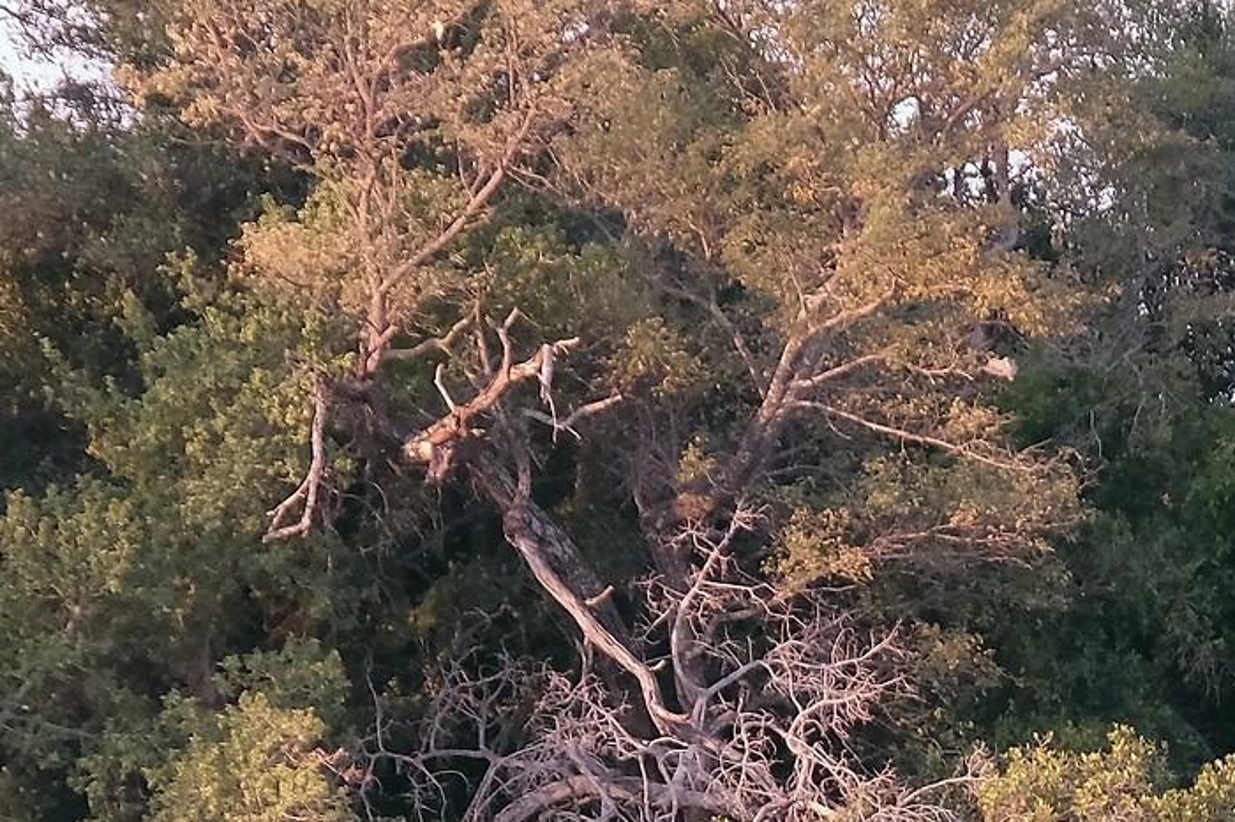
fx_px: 16458
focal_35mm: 480
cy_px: 1266
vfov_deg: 2.9
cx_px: 1496
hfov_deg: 4.3
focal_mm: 93.2
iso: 2000
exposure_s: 1/500
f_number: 5.6
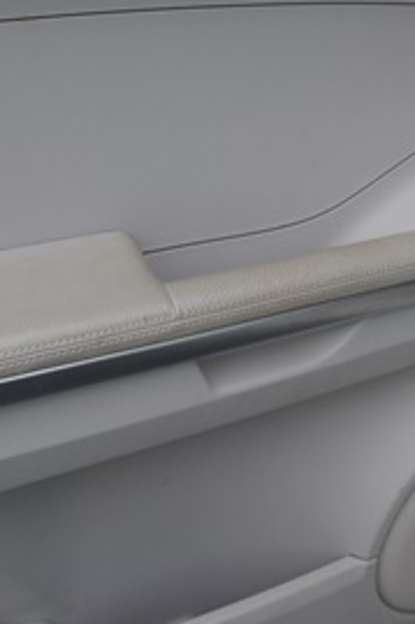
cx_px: 225
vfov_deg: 29.7
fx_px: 1160
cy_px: 172
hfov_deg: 20.3
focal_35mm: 67
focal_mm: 20
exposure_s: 1/200
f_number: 7.1
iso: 200
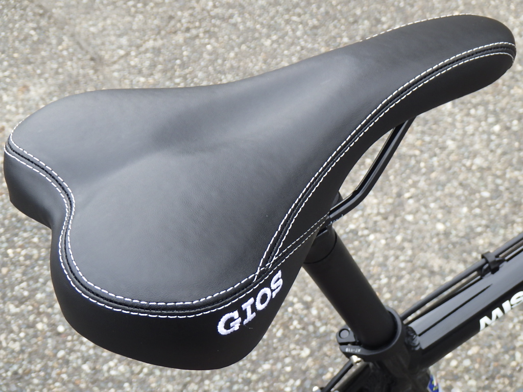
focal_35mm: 51
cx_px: 262
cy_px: 196
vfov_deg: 28.6
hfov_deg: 37.5
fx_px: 771
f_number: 4.4
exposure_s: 1/200
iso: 125
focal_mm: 9.1
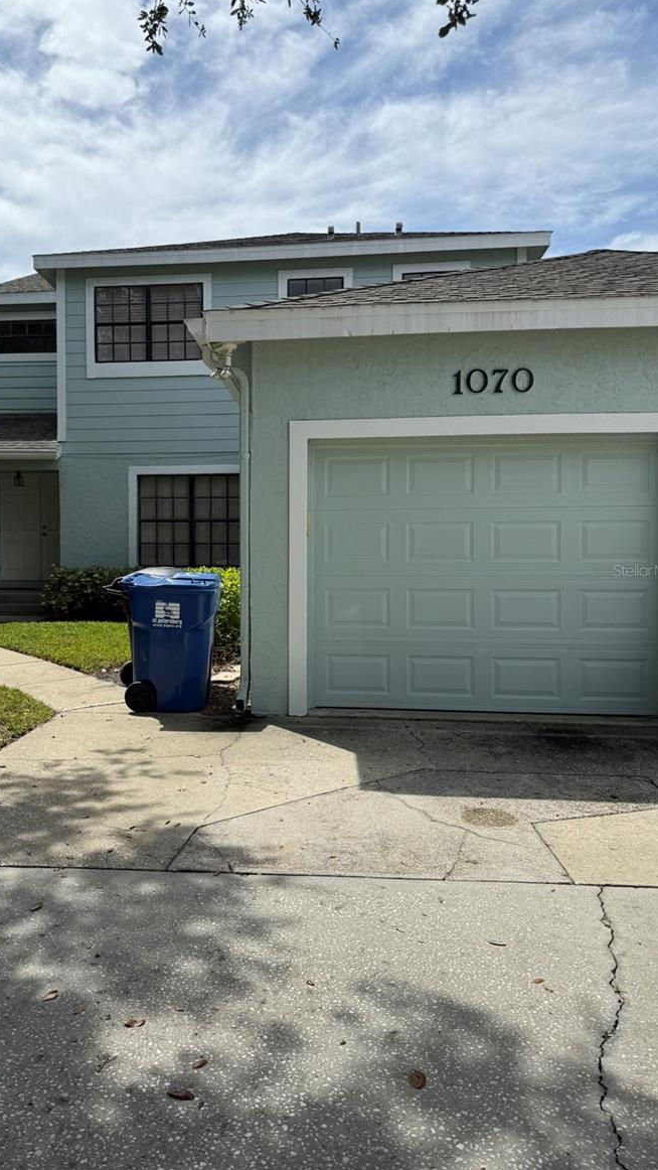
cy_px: 570
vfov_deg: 69.8
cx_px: 231
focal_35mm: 27
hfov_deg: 42.5
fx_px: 837
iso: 80
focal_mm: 6.76
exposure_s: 1/7353
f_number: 1.78
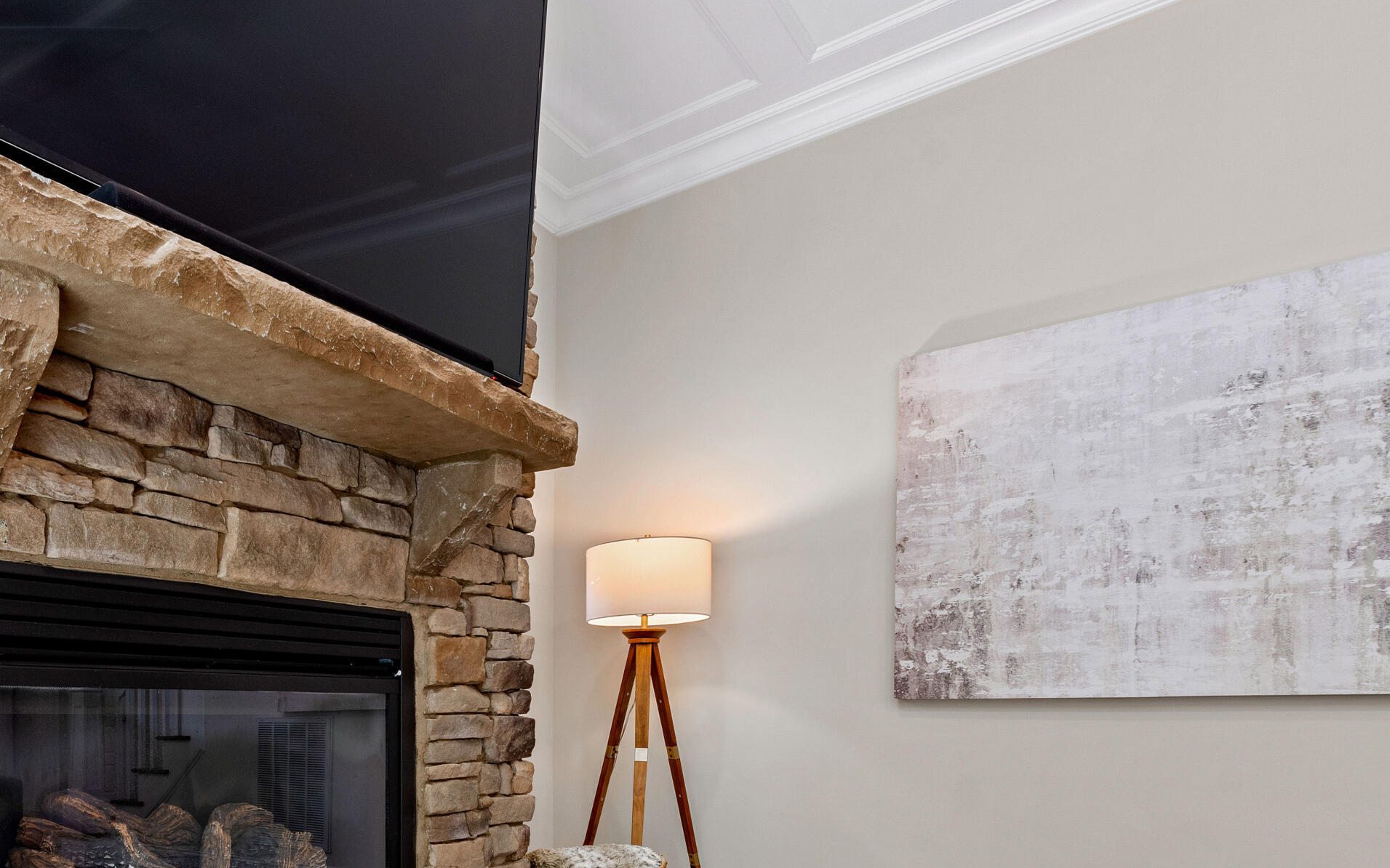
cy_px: 689
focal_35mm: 24
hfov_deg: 68.4
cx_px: 300
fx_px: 909
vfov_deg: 48.3
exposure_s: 1/3
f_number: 8
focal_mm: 10
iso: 100
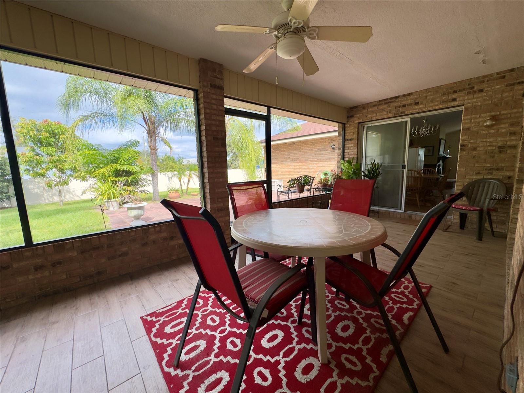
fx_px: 212
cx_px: 262
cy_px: 196
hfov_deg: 102.1
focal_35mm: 14
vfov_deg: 85.7
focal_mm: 2.22
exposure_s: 1/222
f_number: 2.2
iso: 40
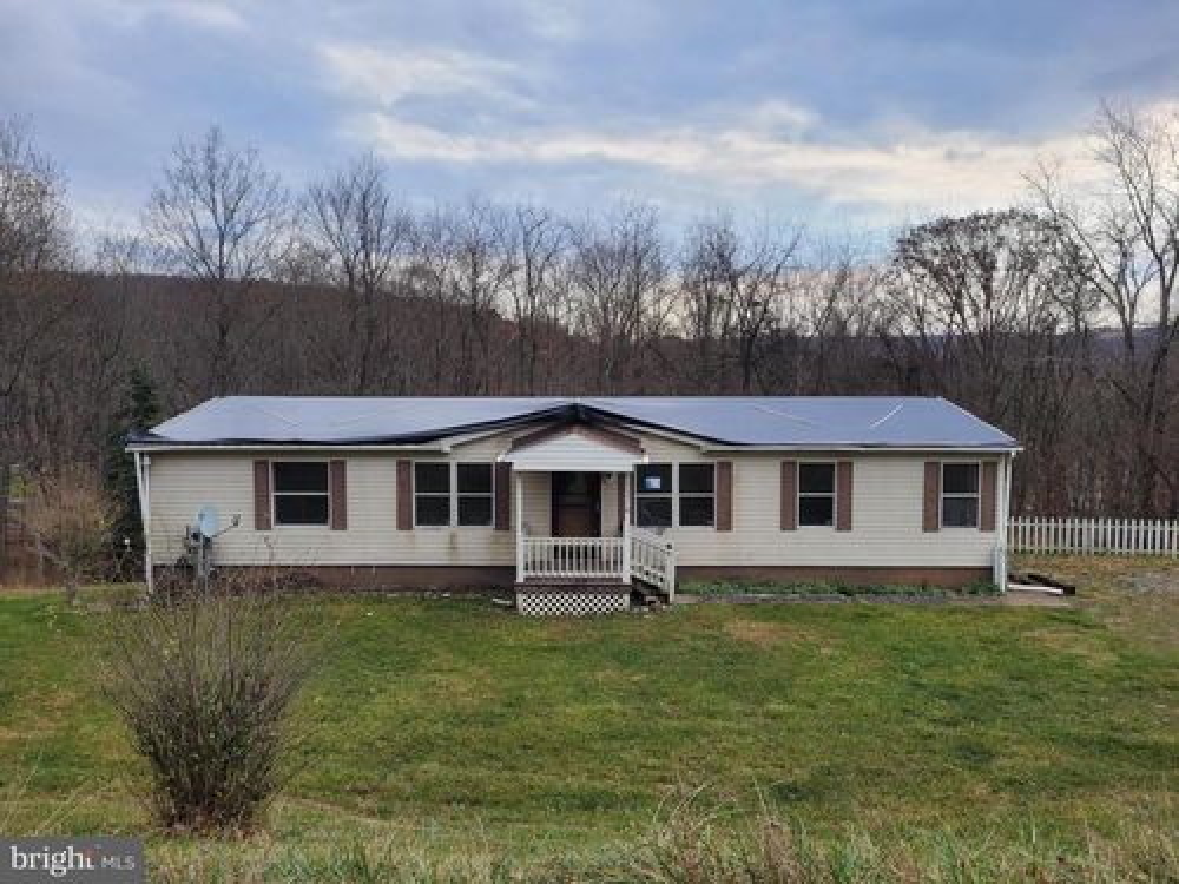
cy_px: 442
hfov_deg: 67.3
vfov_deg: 53.1
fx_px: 886
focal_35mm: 26
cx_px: 590
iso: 40
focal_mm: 5.4
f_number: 1.8
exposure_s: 1/1013
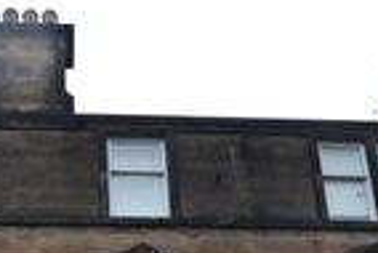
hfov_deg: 27.0
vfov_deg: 14.4
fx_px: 778
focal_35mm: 74
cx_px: 104
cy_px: 547
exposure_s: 1/125
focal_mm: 10
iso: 100
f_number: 5.6
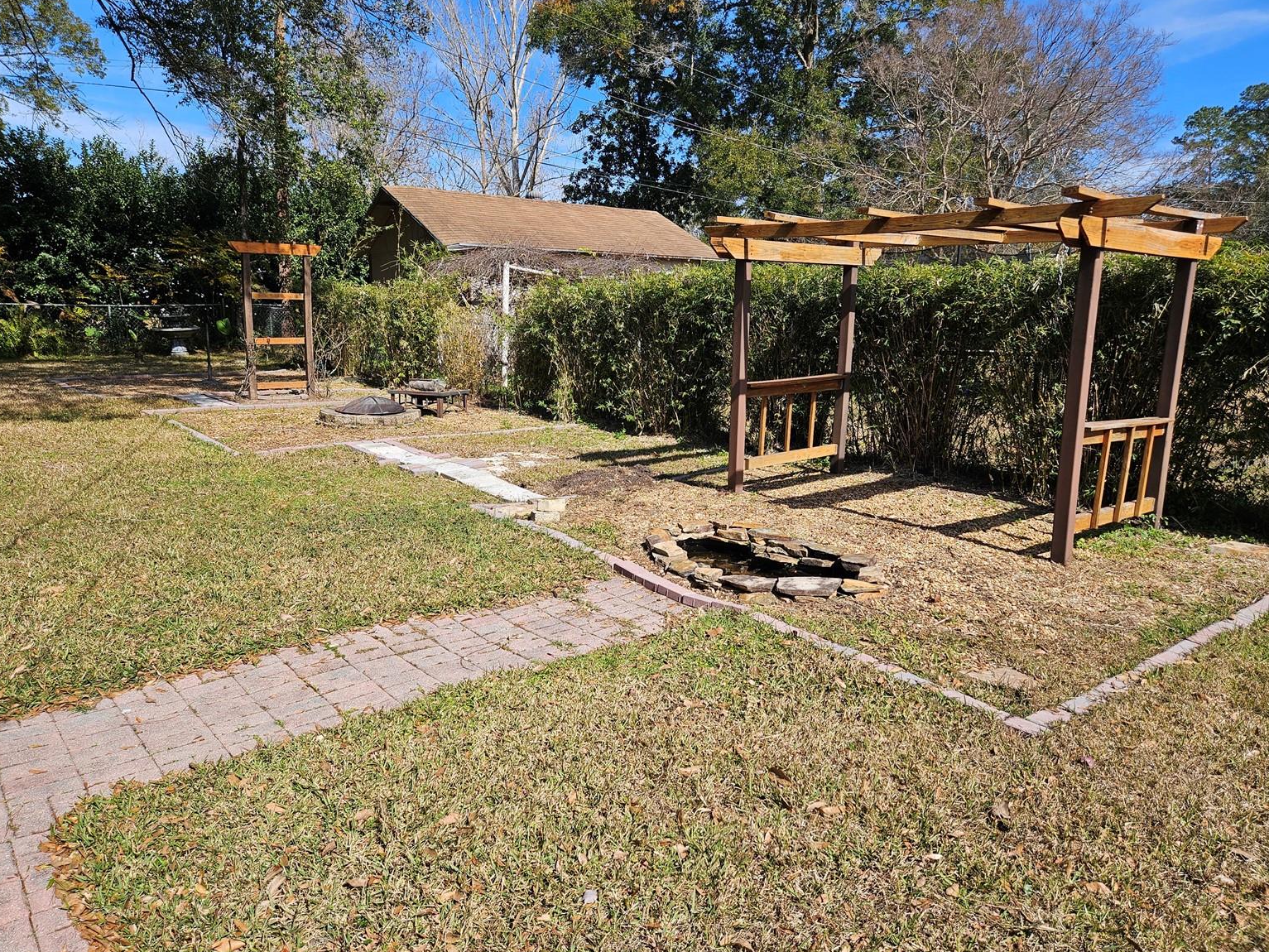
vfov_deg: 56.8
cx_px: 625
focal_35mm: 24
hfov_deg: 71.6
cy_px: 462
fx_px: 880
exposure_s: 1/1402
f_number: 1.8
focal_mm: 5.4
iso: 25
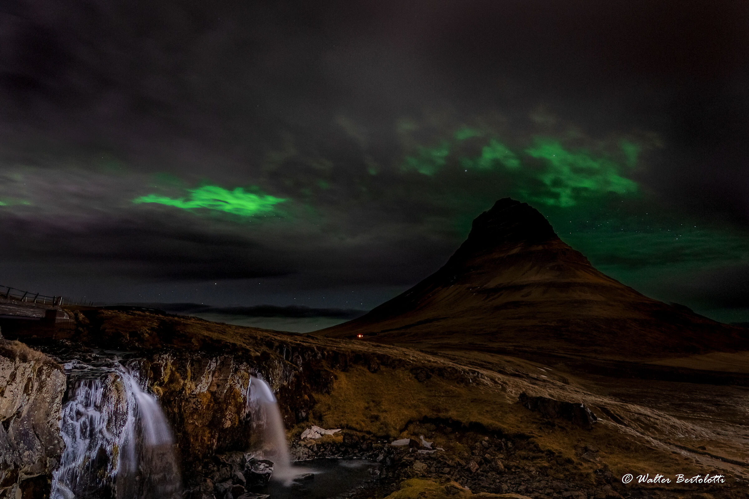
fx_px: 437
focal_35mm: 21
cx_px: 374
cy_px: 250
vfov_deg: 59.5
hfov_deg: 81.2
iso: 1000
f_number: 1.8
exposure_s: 15
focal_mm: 14
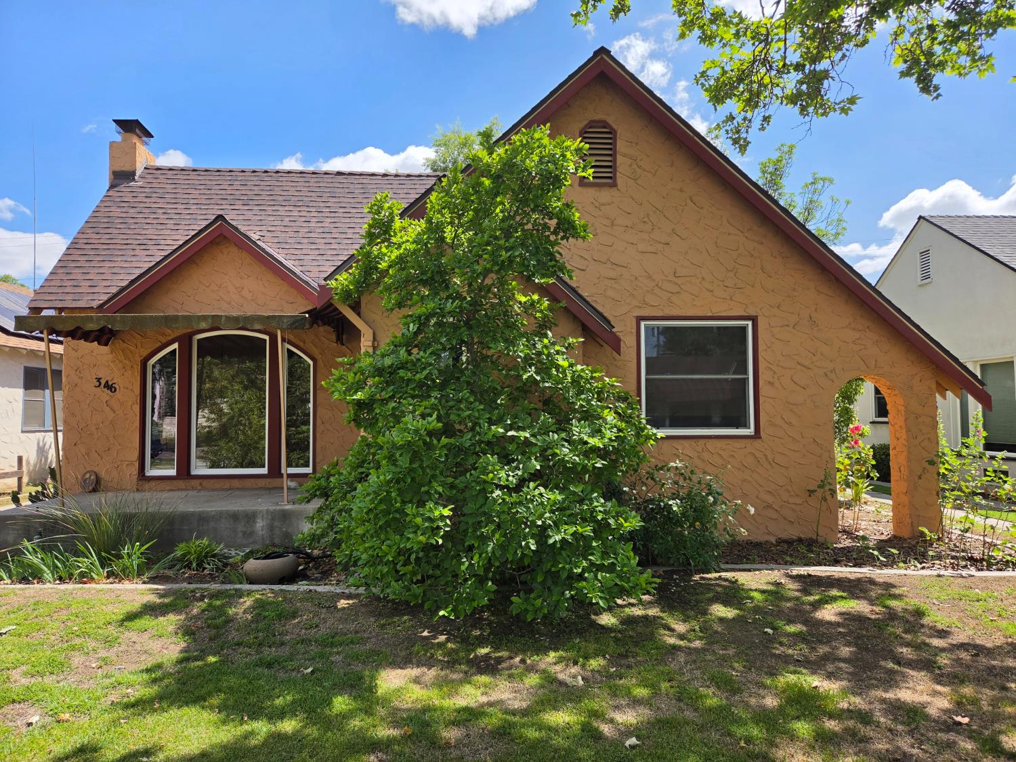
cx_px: 508
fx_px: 675
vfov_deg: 58.9
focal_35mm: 23
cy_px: 381
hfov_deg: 73.9
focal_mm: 5.4
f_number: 1.8
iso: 80
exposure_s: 1/4054
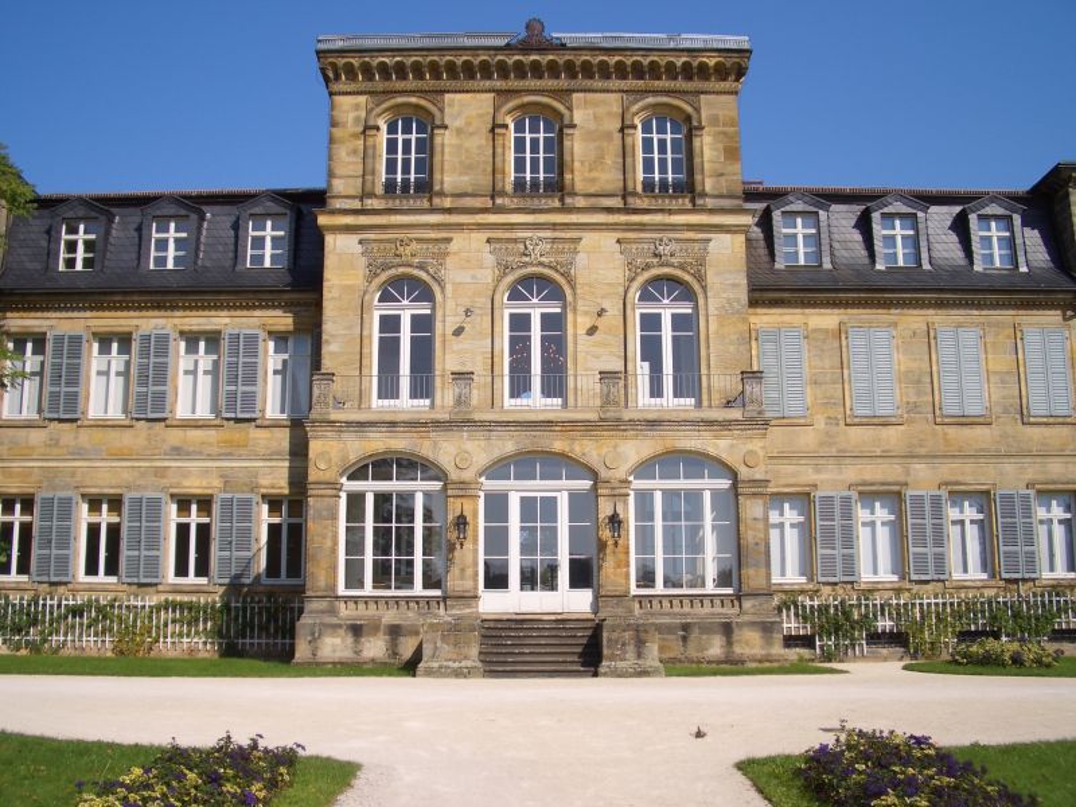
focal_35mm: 35
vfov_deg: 40.7
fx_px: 1088
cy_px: 404
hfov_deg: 52.6
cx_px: 538
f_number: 4.3
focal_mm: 5.8
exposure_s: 1/500
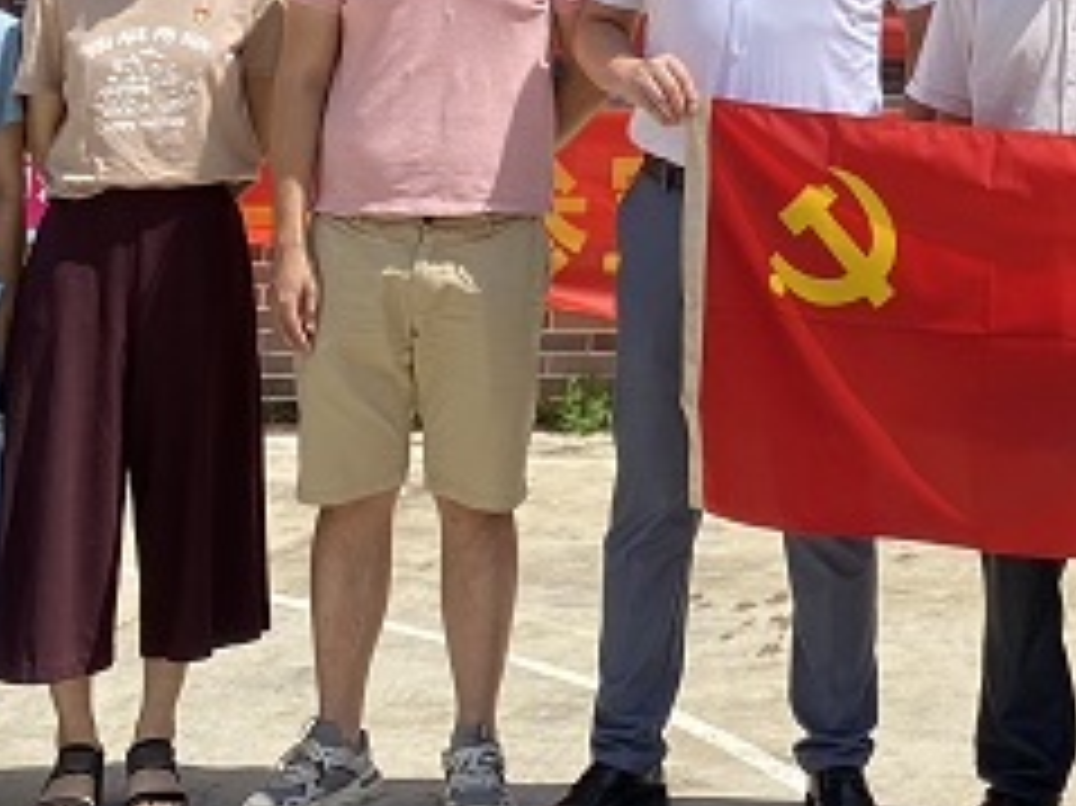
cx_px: 1247
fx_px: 2703
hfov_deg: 21.1
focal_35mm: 87
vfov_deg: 15.9
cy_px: -302
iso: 32
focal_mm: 4.25
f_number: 1.8
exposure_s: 1/1701
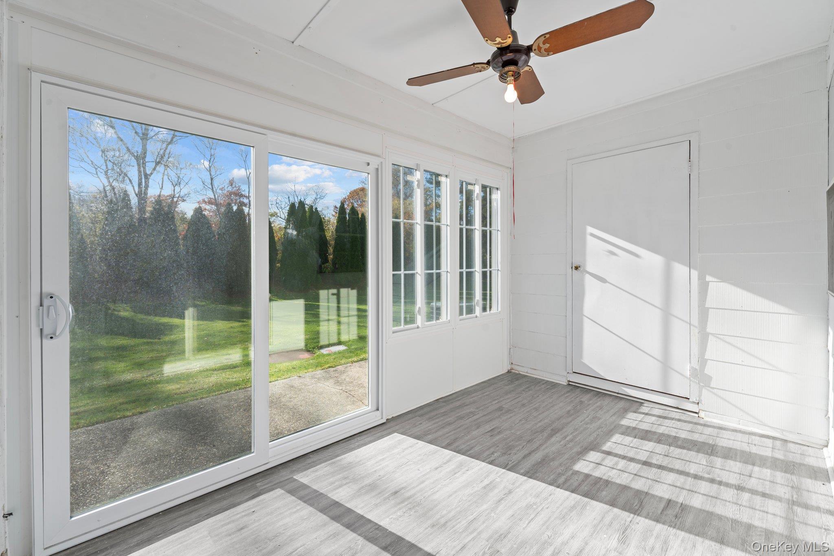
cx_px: 417
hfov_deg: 104.3
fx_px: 324
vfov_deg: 81.2
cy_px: 278
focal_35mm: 14
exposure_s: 1/25
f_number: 10
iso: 200
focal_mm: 14
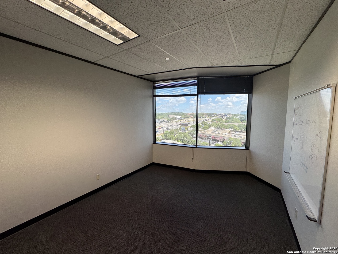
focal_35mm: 14
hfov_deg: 102.1
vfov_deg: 85.7
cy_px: 127
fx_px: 137
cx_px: 169
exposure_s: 1/120
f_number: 2.2
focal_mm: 2.22
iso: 80
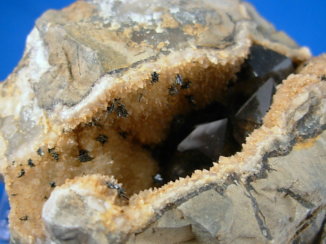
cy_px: 122
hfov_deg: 49.0
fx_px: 358
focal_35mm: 38
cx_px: 163
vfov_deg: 37.7
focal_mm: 6.3
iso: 61
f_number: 2.9
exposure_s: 1/4
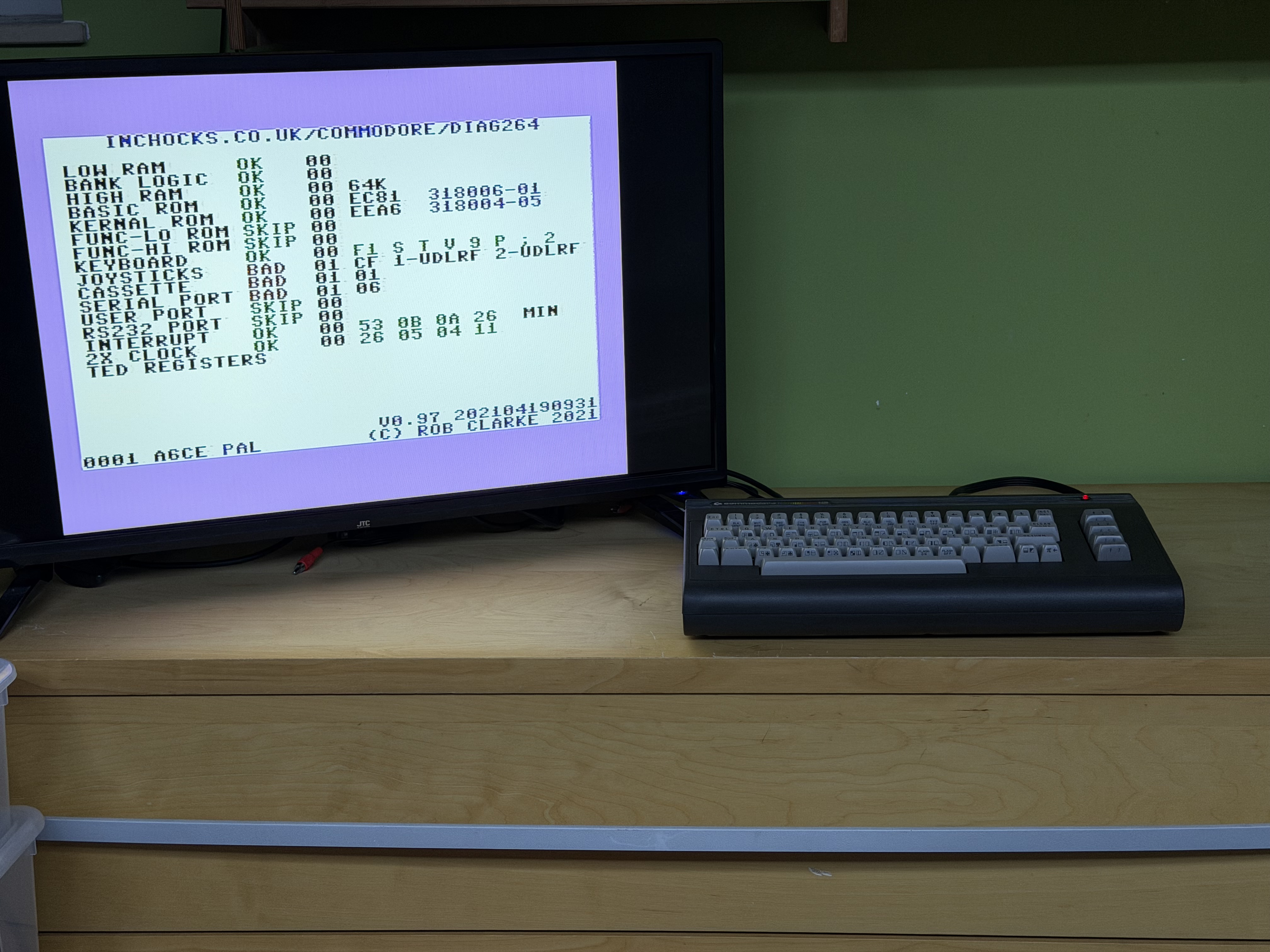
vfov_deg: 30.3
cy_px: 476
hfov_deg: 39.7
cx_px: 635
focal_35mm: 48
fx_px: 1761
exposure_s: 1/59
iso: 100
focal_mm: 6.76
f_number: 1.78
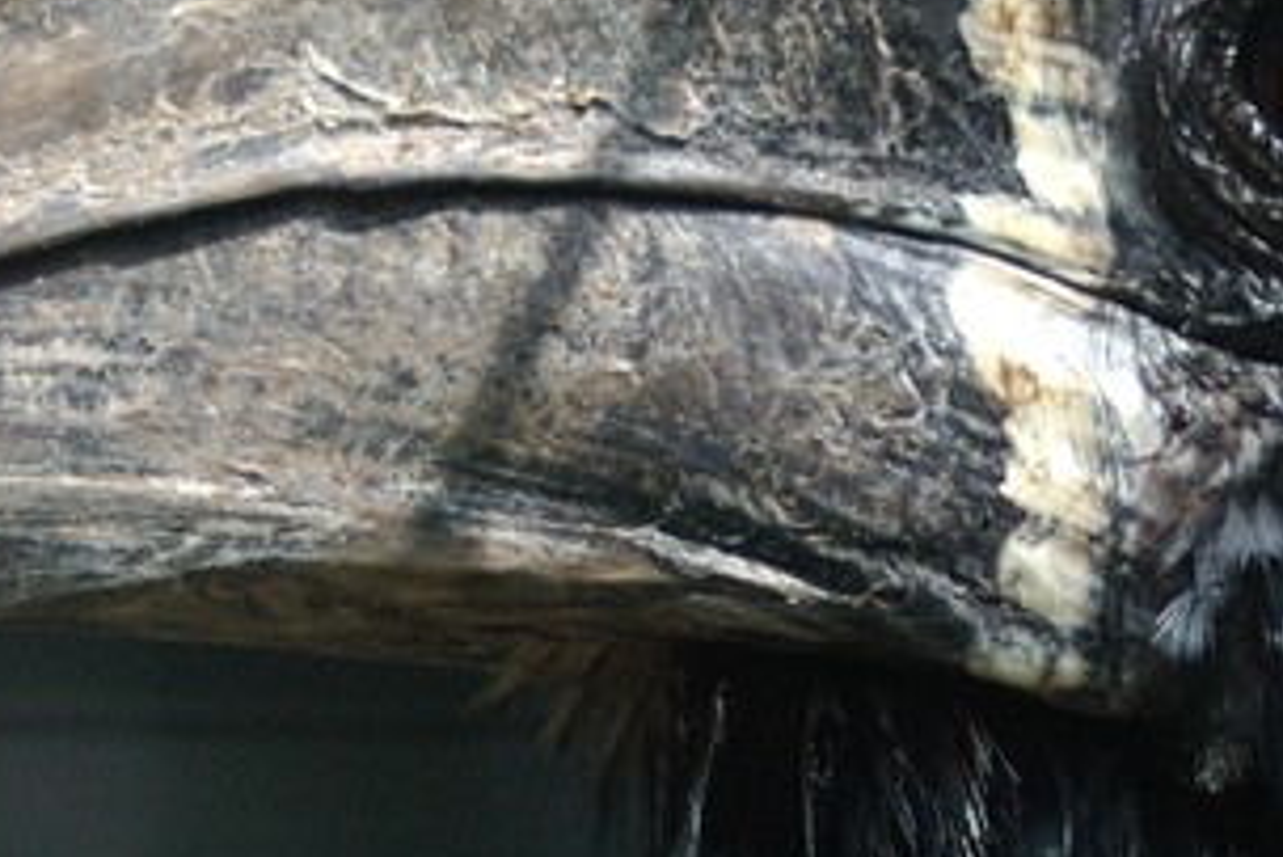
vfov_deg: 2.0
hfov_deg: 3.0
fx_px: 24305
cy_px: 163
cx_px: 819
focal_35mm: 682
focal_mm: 135
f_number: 4.5
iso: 200
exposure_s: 1/1250
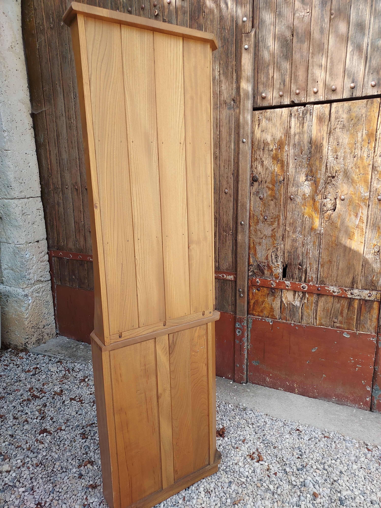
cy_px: 254
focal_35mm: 24
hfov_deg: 56.8
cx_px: 190
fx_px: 352
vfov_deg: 71.6
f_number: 1.8
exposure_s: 1/156
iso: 40
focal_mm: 4.6
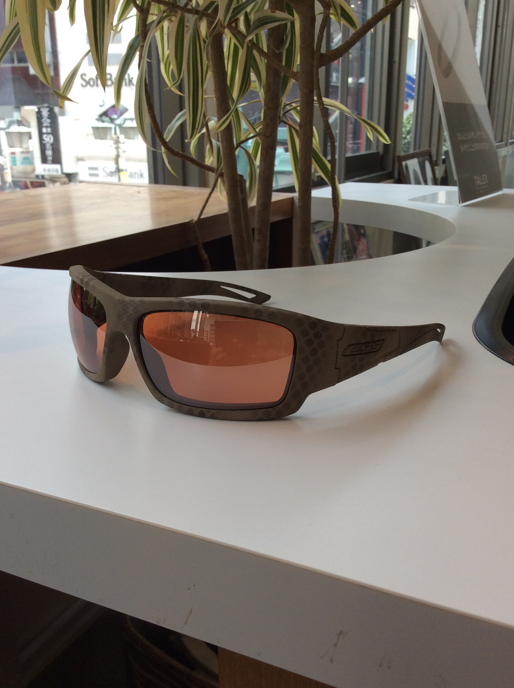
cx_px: 279
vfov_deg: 52.7
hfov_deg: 40.6
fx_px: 695
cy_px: 365
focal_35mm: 35
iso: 40
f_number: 2.4
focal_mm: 3.3
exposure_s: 1/120
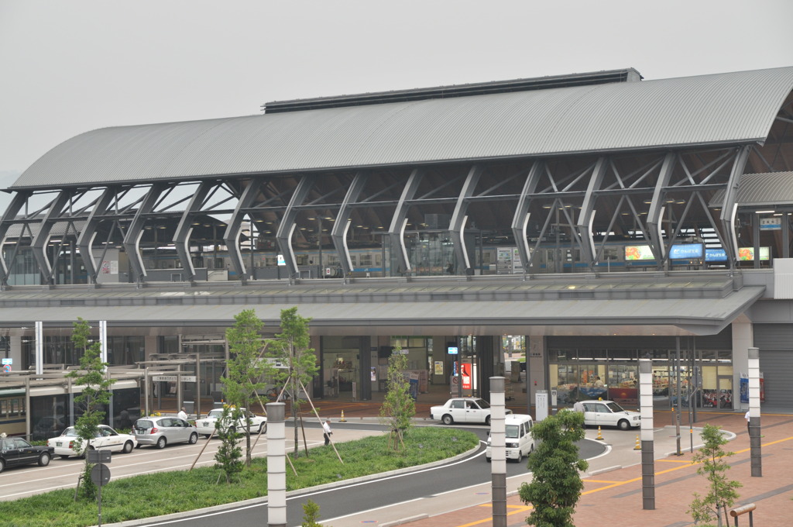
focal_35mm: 75
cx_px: 396
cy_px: 264
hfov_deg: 27.0
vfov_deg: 18.1
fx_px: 1650
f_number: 4.5
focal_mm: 50
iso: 250
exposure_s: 1/200
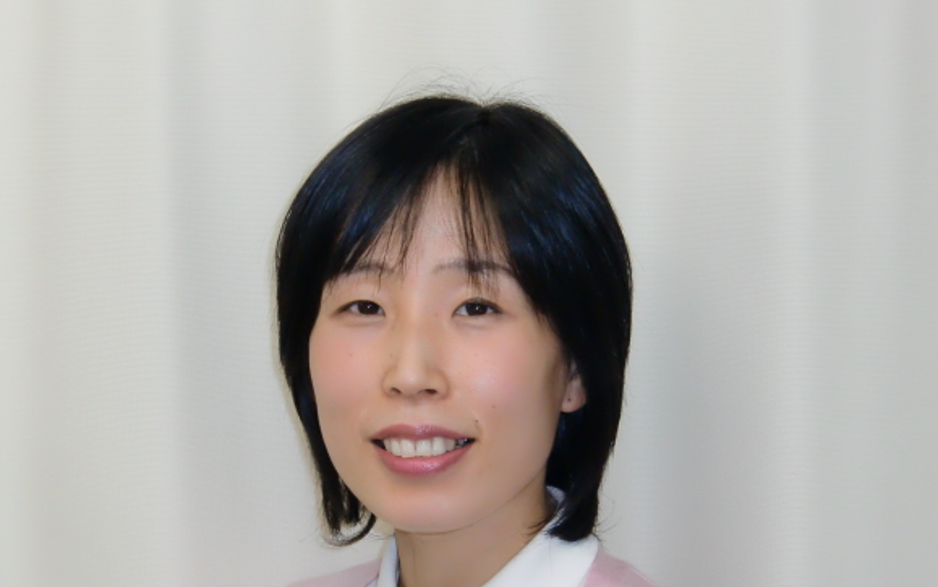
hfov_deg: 23.3
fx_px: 2275
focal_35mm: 89
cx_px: 433
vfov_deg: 14.7
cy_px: 355
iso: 320
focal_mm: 13.6
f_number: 4.6
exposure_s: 1/80
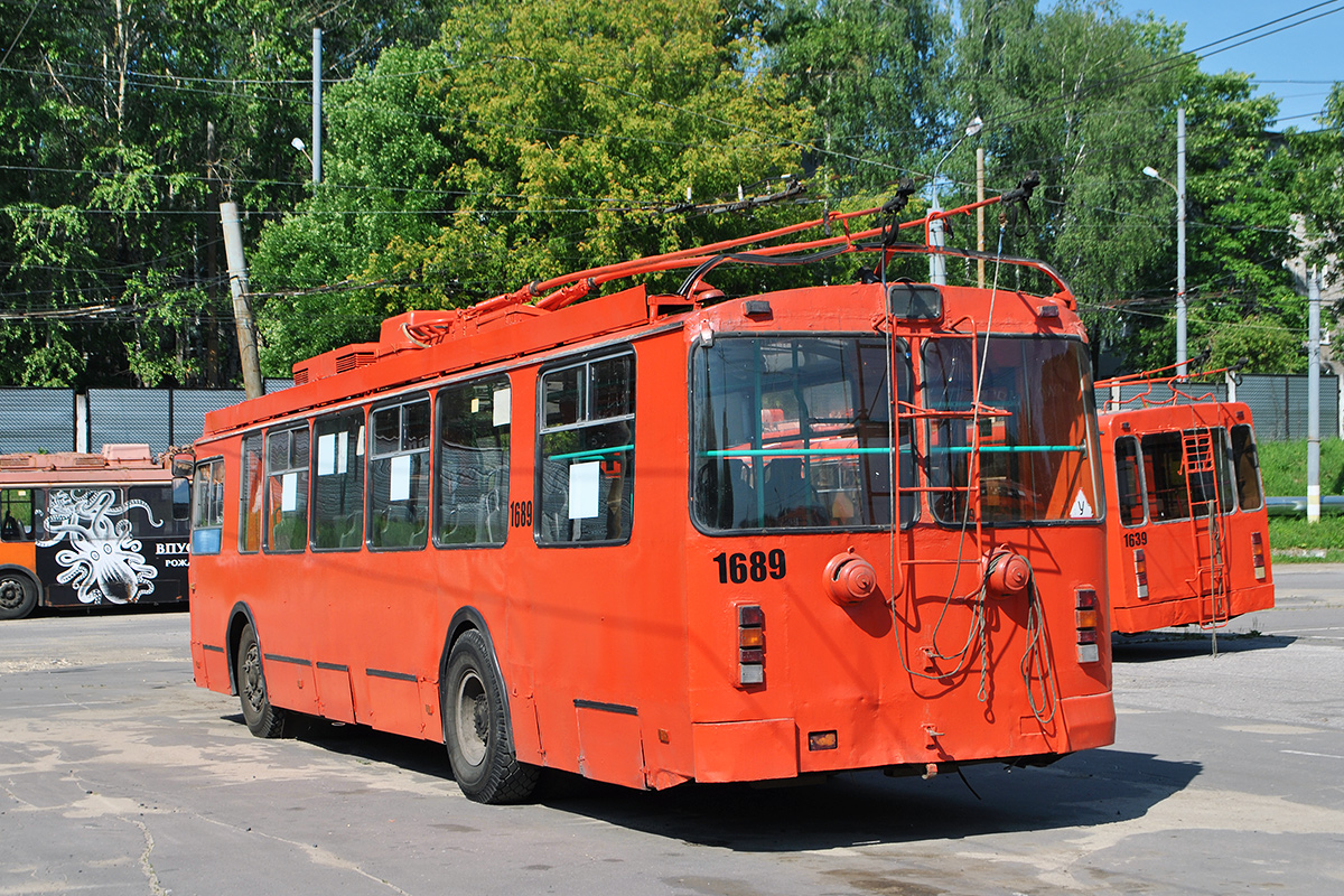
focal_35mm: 52
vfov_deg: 25.8
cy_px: 448
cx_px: 672
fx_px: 1960
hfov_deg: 37.9
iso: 100
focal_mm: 35
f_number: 8
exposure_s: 1/250
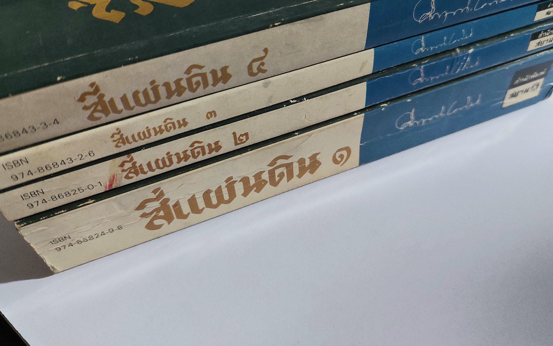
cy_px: 141
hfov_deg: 70.4
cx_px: 278
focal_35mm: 26
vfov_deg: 47.4
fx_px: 392
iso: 500
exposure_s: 1/33
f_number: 1.8
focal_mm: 5.23
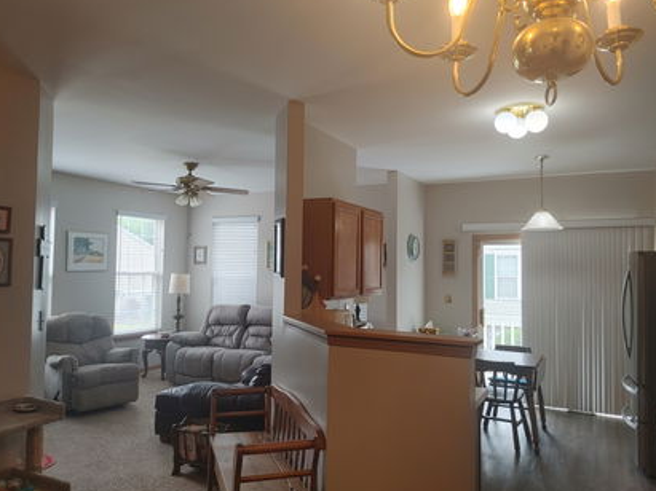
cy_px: 246
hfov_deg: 65.3
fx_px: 512
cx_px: 323
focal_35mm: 27
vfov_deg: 51.3
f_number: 1.8
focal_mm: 4.81
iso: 100
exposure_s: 1/120
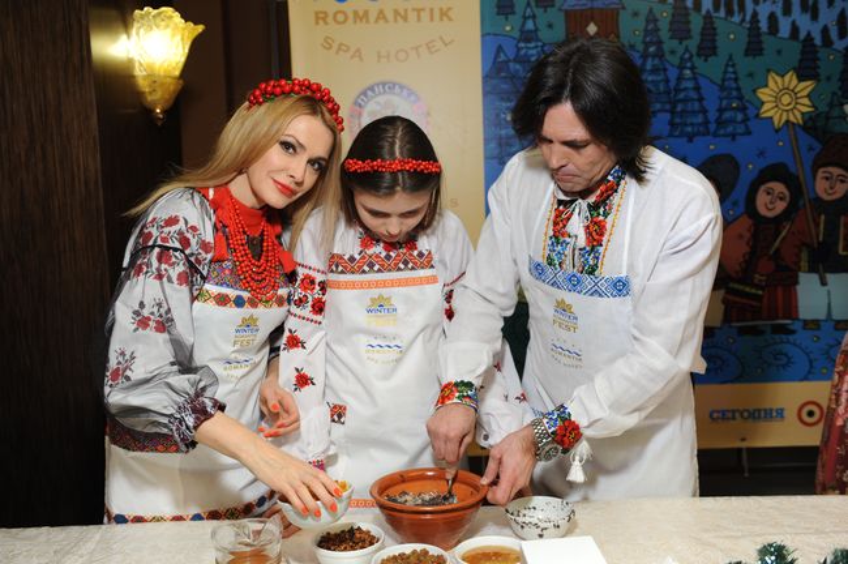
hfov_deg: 54.5
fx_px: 824
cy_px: 282
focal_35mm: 35
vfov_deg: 37.8
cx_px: 424
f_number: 3.5
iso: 1000
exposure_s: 1/200
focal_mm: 35
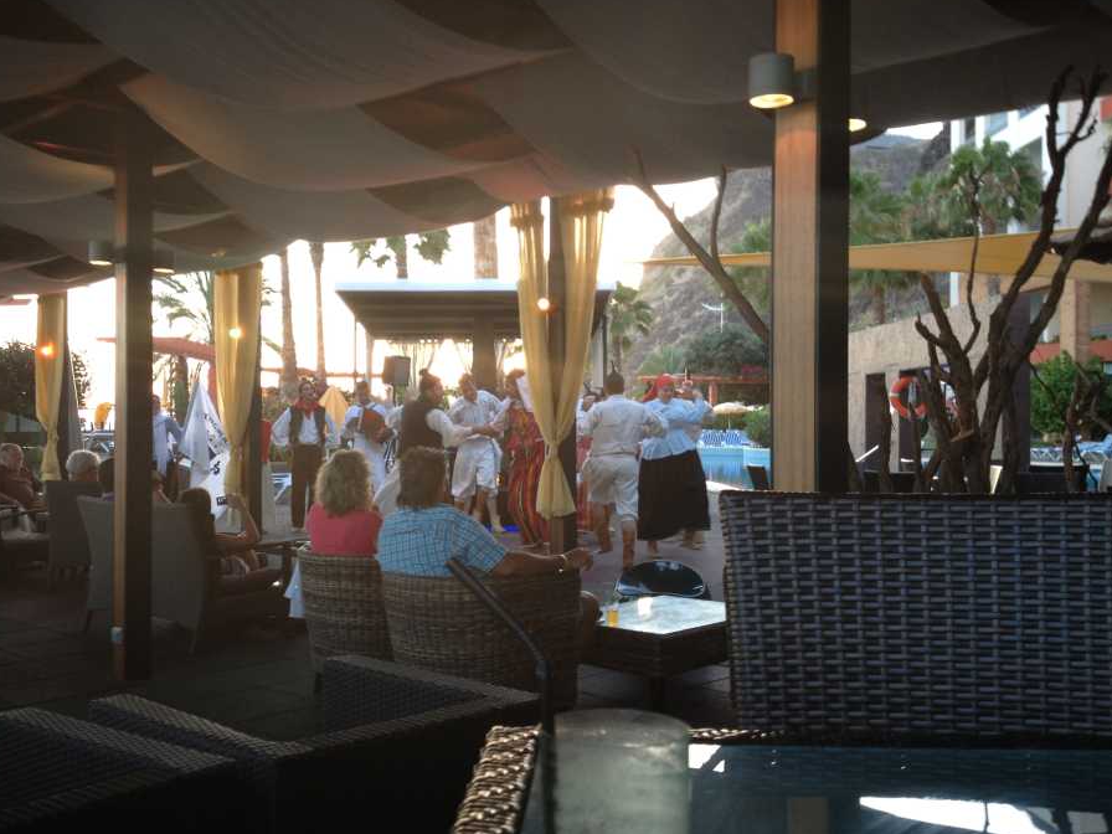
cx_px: 484
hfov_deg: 46.7
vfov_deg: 36.0
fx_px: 1285
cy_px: 422
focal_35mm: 40
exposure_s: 1/40
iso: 80
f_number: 2.4
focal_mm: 4.28
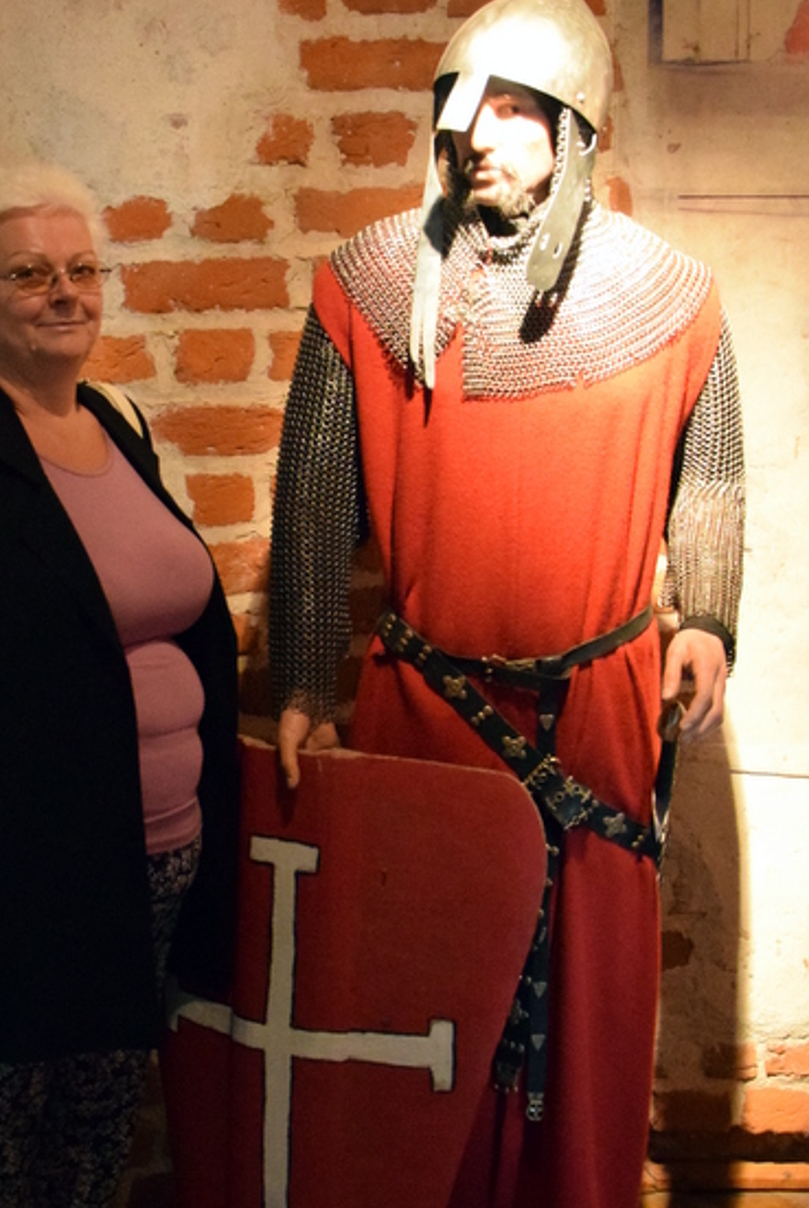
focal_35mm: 46
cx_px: 289
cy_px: 778
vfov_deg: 42.5
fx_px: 1536
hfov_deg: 29.4
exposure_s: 1/50
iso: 6400
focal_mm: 21
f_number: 3.8
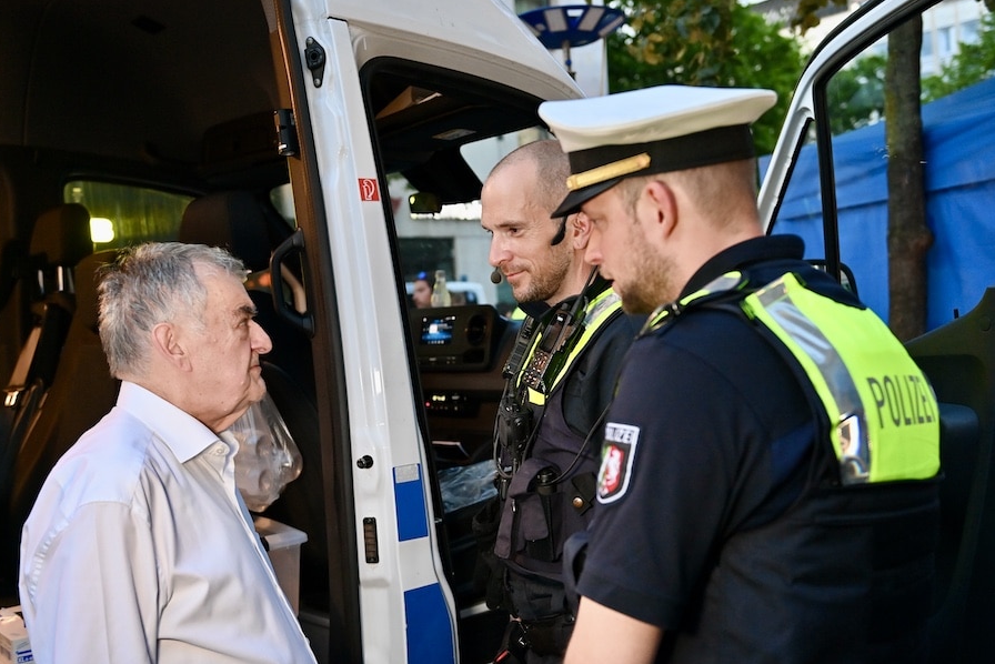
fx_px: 1106
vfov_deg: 33.4
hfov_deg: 48.4
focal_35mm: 40
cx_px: 500
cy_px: 335
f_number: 3.2
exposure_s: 1/100
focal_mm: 35
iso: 2000
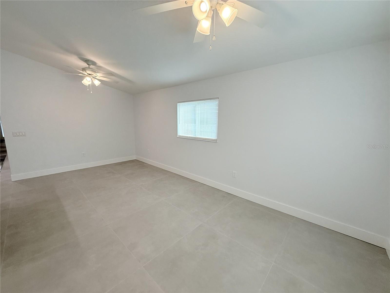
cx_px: 195
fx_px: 158
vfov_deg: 85.7
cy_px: 146
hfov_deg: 102.1
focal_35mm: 14
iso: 125
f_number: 2.2
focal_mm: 2.22
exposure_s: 1/120
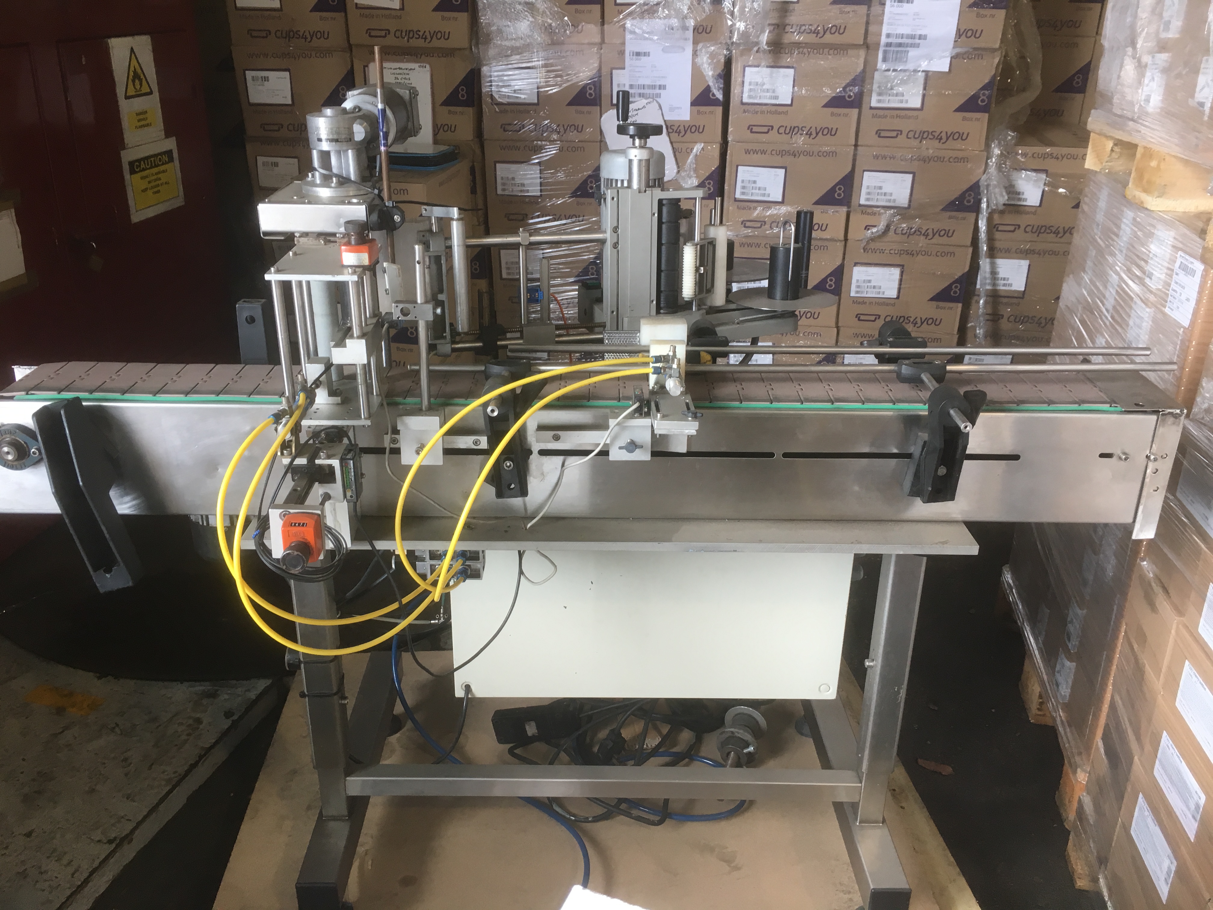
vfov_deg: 48.2
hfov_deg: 61.7
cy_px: 455
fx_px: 1016
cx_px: 606
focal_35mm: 29
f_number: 2.2
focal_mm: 4.15
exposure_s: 1/33
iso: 64
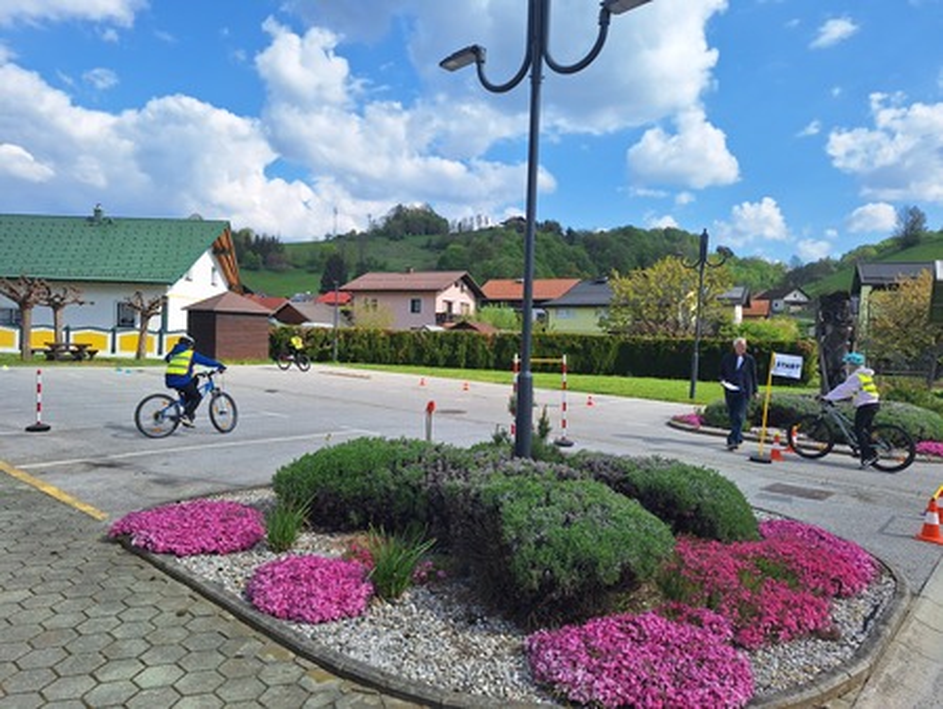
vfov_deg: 58.9
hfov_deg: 73.9
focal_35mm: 23
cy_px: 354
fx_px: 627
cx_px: 472
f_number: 1.8
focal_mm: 5.54
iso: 40
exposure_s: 1/3077
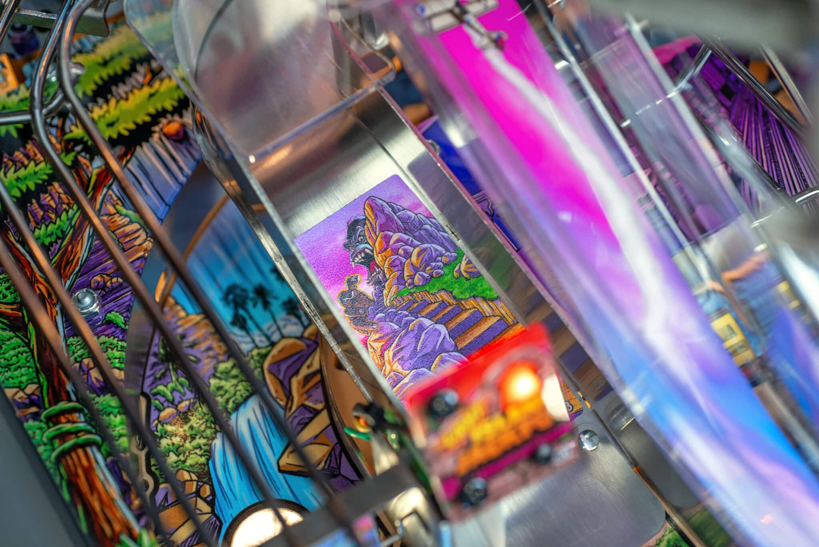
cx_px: 410
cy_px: 274
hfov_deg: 33.4
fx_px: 1365
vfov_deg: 22.6
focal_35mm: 60
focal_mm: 60
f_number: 4.5
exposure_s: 1/80
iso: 320
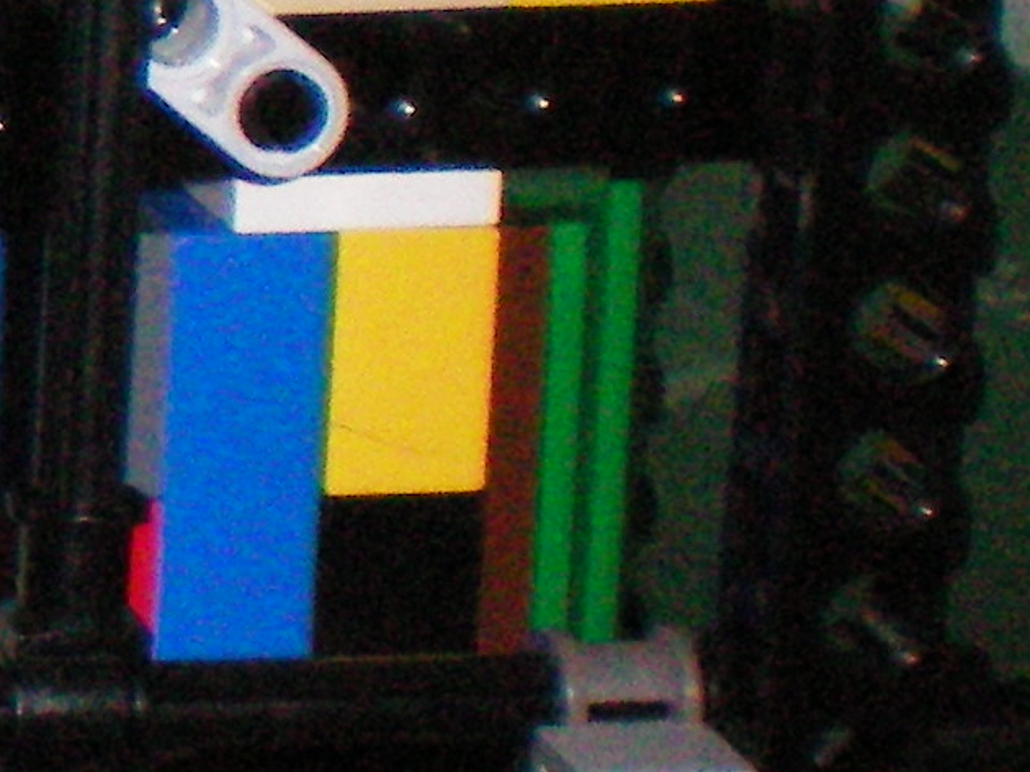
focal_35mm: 197
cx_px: -1362
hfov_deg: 9.1
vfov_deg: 7.5
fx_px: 5860
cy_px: -183
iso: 400
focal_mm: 6.3
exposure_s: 1/60
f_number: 4.6
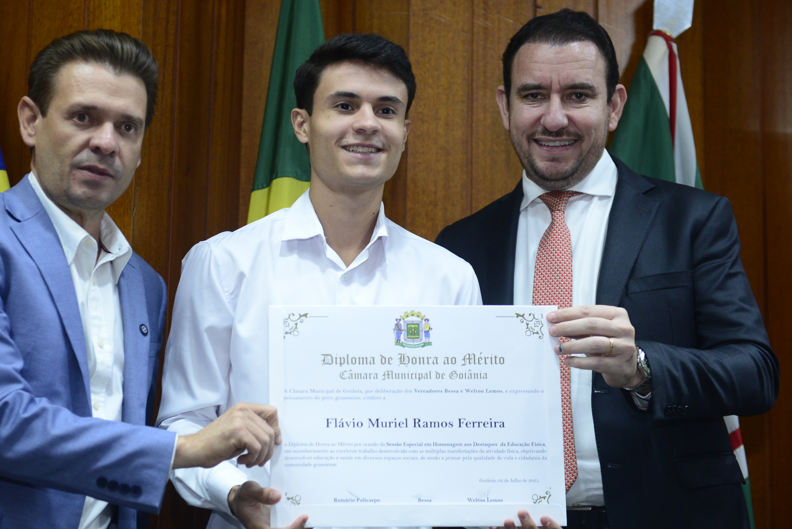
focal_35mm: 86
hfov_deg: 23.6
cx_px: 330
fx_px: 1893
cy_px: 258
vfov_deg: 15.9
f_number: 4.5
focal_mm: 70
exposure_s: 1/125
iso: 2000
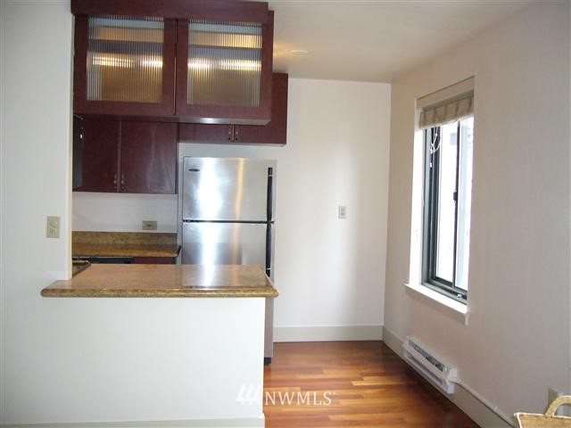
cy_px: 214
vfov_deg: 40.7
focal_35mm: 35
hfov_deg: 52.6
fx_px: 577
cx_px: 286
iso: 250
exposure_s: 1/30
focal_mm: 5.8
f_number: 2.8
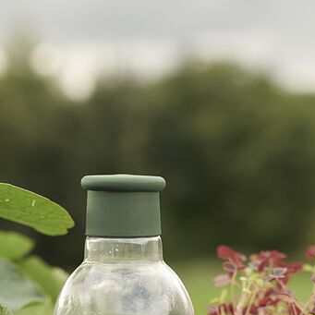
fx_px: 1112
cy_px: 400
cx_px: 104
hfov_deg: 16.1
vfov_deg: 15.4
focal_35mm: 108
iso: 100
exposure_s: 1/125
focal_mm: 50
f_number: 3.5
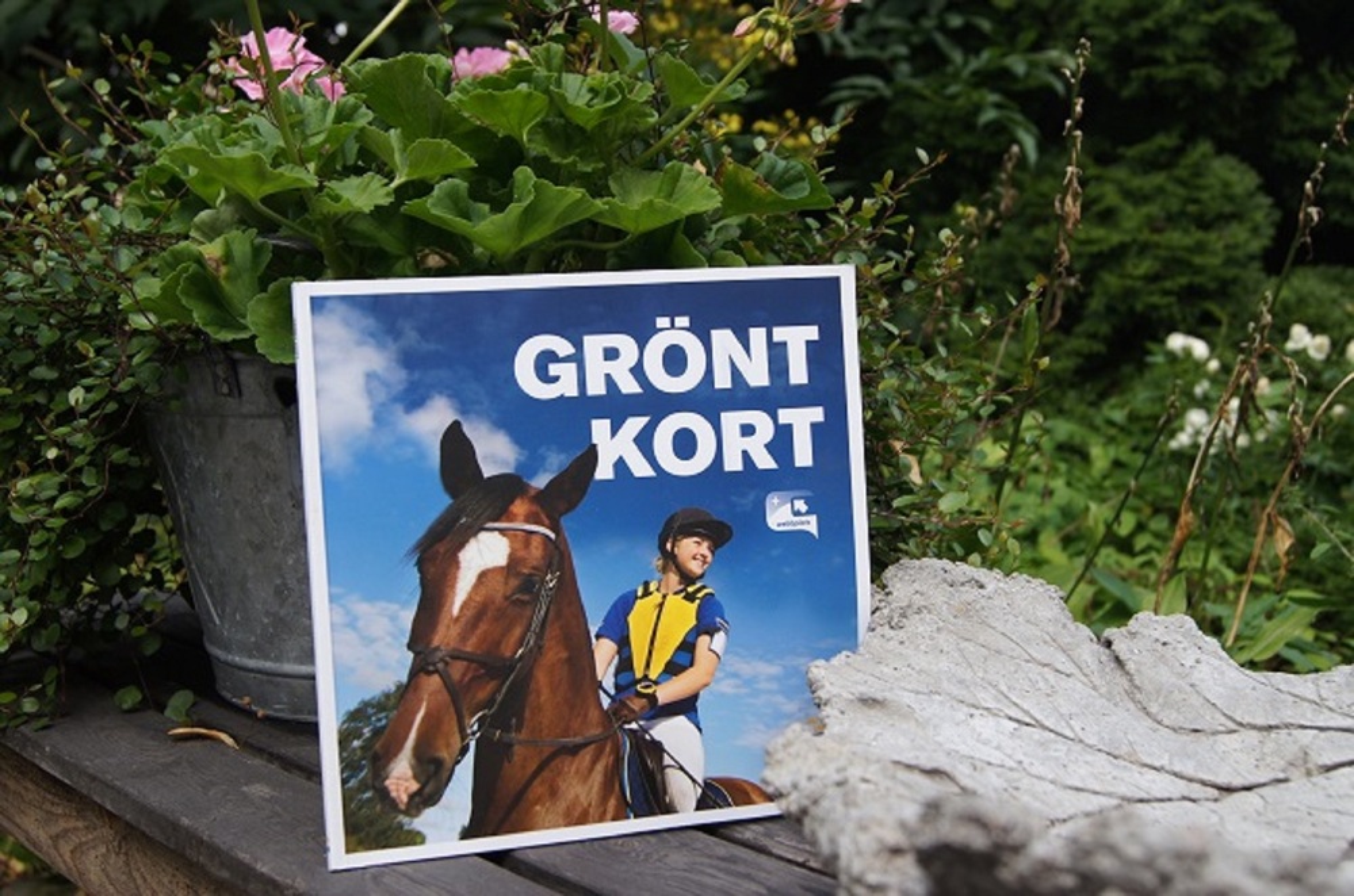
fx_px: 1464
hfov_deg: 49.6
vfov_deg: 34.1
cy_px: 448
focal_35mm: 39
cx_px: 677
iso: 100
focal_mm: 26
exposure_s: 1/100
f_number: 6.3
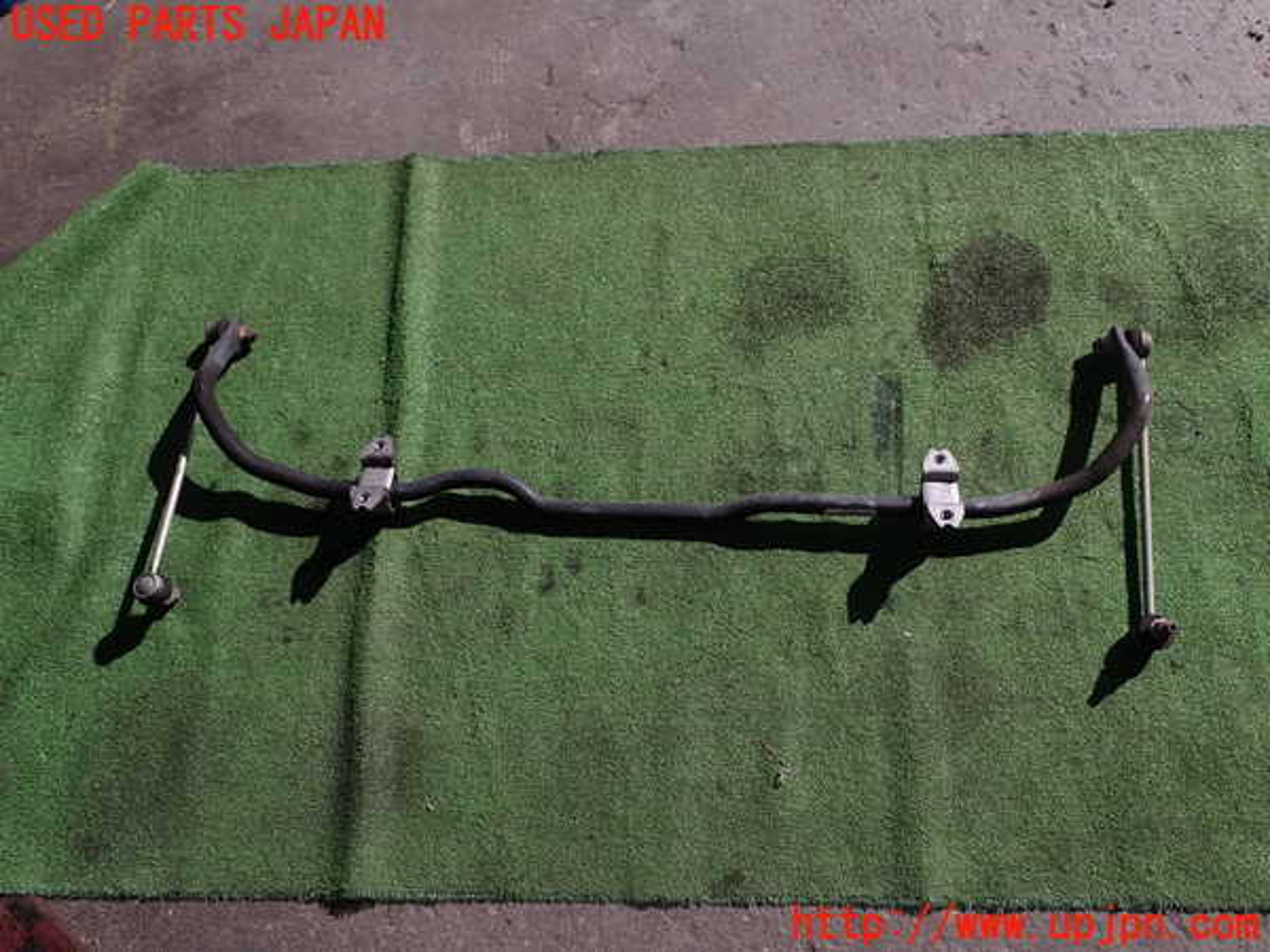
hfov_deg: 60.0
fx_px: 1101
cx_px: 635
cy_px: 476
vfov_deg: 46.8
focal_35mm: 30
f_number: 9
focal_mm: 5.4
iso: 100
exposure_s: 1/160
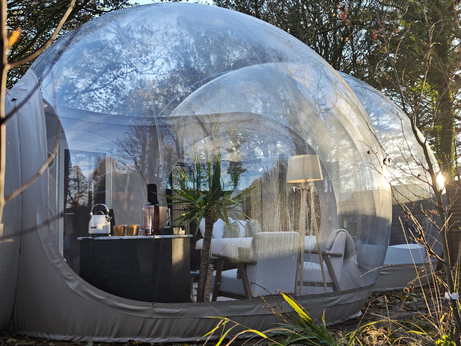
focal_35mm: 46
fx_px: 613
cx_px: 230
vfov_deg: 31.5
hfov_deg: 41.2
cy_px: 173
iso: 50
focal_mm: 8.72
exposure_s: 1/374
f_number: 1.63
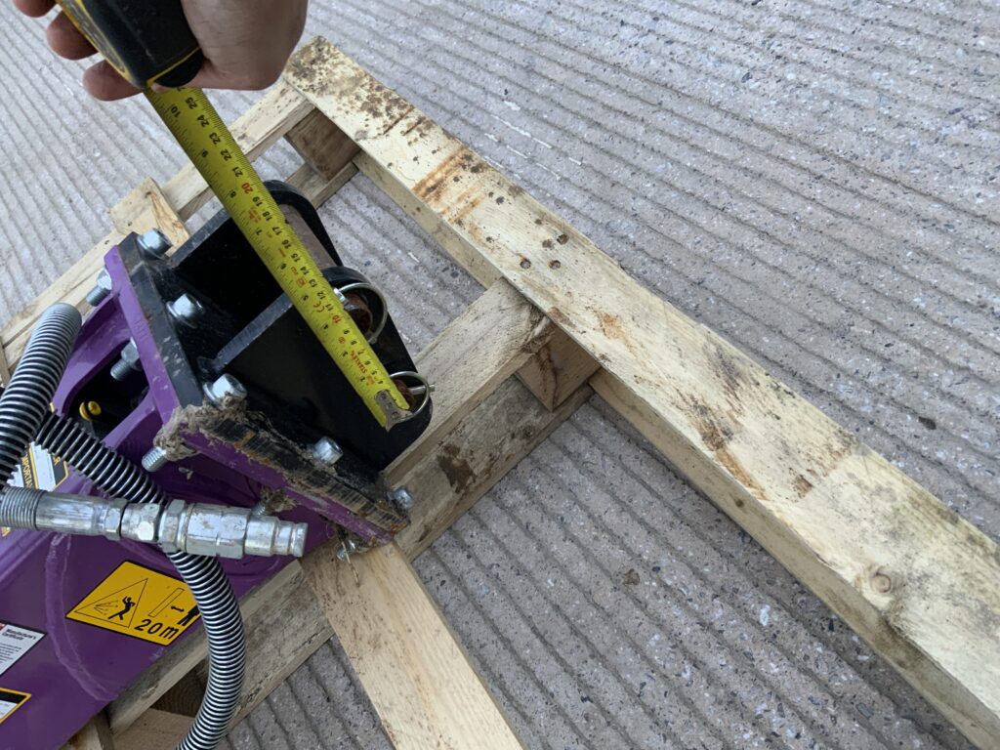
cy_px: 375
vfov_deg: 48.2
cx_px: 500
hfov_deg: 61.7
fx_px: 838
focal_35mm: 29
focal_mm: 3
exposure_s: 1/122
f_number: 1.8
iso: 64
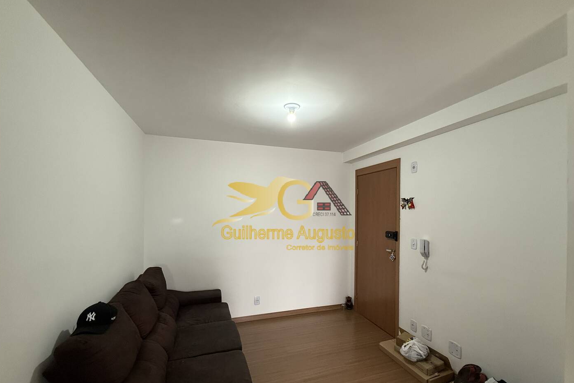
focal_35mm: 15
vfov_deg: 77.1
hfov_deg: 100.4
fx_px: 239
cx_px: 283
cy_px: 209
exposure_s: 1/60
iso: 200
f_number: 2.2
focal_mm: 2.22
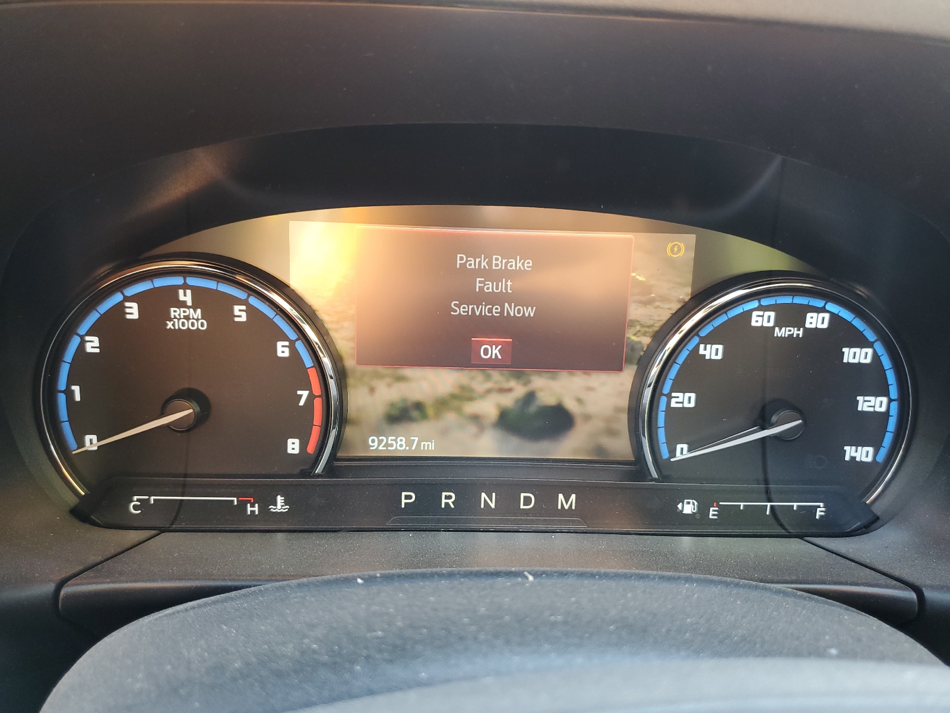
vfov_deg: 53.1
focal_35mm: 26
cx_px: 475
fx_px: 714
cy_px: 356
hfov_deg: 67.3
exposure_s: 1/60.2
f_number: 1.5
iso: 70
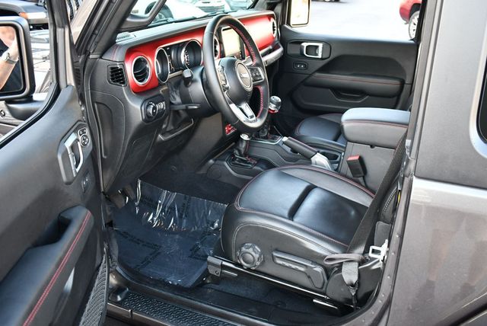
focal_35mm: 36
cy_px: 163
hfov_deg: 53.1
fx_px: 487
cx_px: 244
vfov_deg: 36.9
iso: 800
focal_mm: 18
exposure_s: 1/125
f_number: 3.5
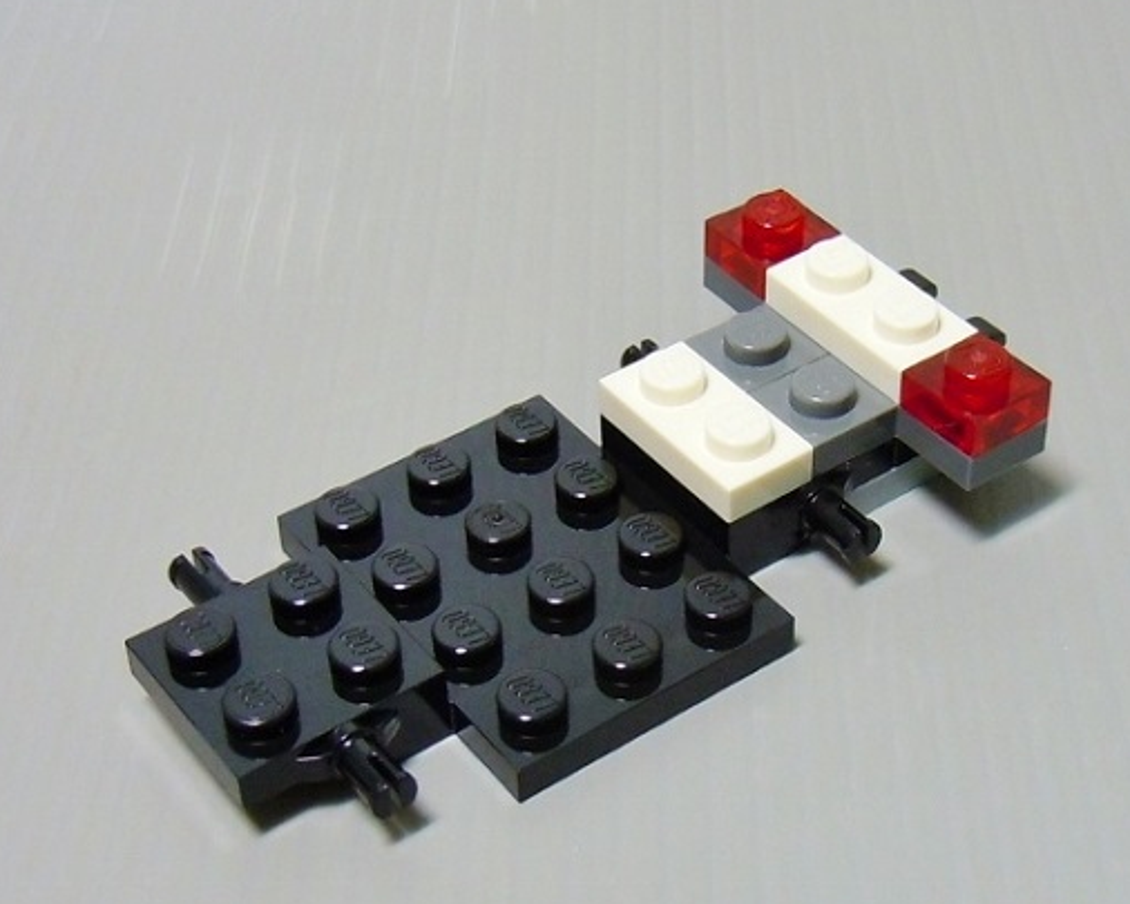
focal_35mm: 46
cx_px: 653
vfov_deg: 32.7
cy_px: 493
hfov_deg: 40.2
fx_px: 1539
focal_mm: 5.4
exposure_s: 1/15
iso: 200
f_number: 3.5
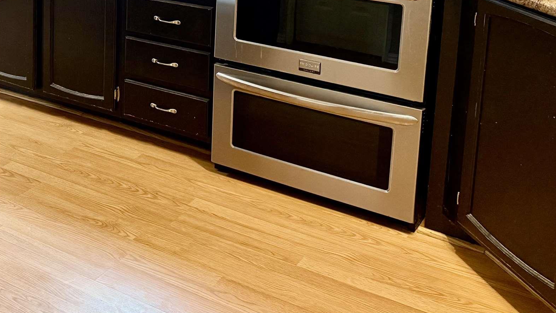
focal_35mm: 51
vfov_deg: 22.0
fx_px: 752
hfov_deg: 38.8
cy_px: -45
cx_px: 102
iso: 400
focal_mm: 6.76
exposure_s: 1/60
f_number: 1.78
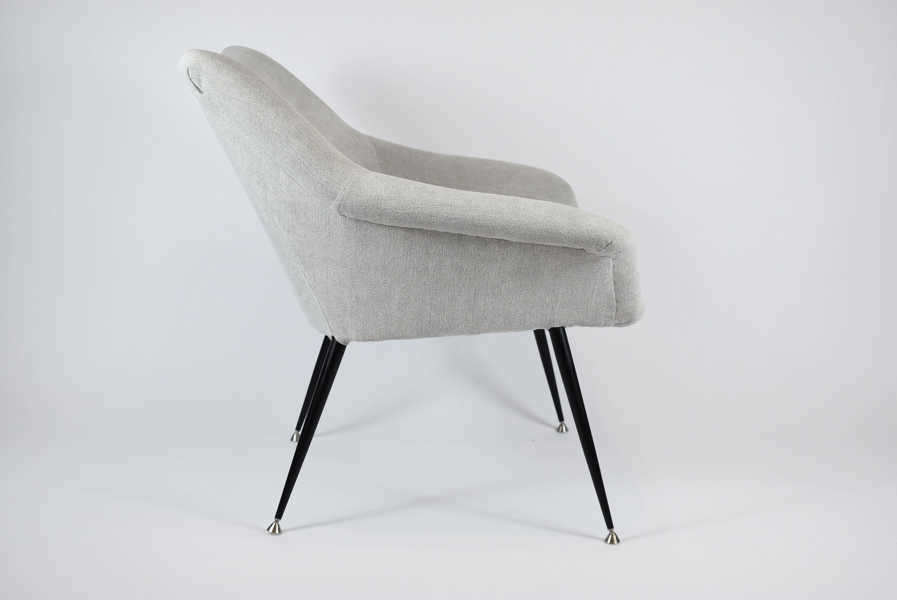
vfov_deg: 28.1
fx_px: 1197
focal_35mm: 48
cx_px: 448
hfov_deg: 41.1
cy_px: 300
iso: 640
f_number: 5.6
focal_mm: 32
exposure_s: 1/125
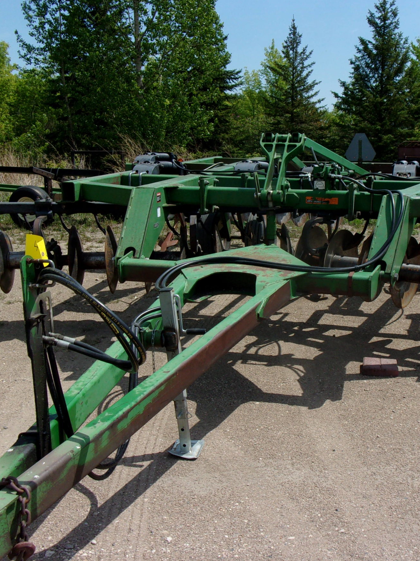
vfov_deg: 45.8
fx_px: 663
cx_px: 304
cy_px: 298
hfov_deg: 34.5
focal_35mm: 41
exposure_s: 1/120
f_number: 10.8
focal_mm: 5.1
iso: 80
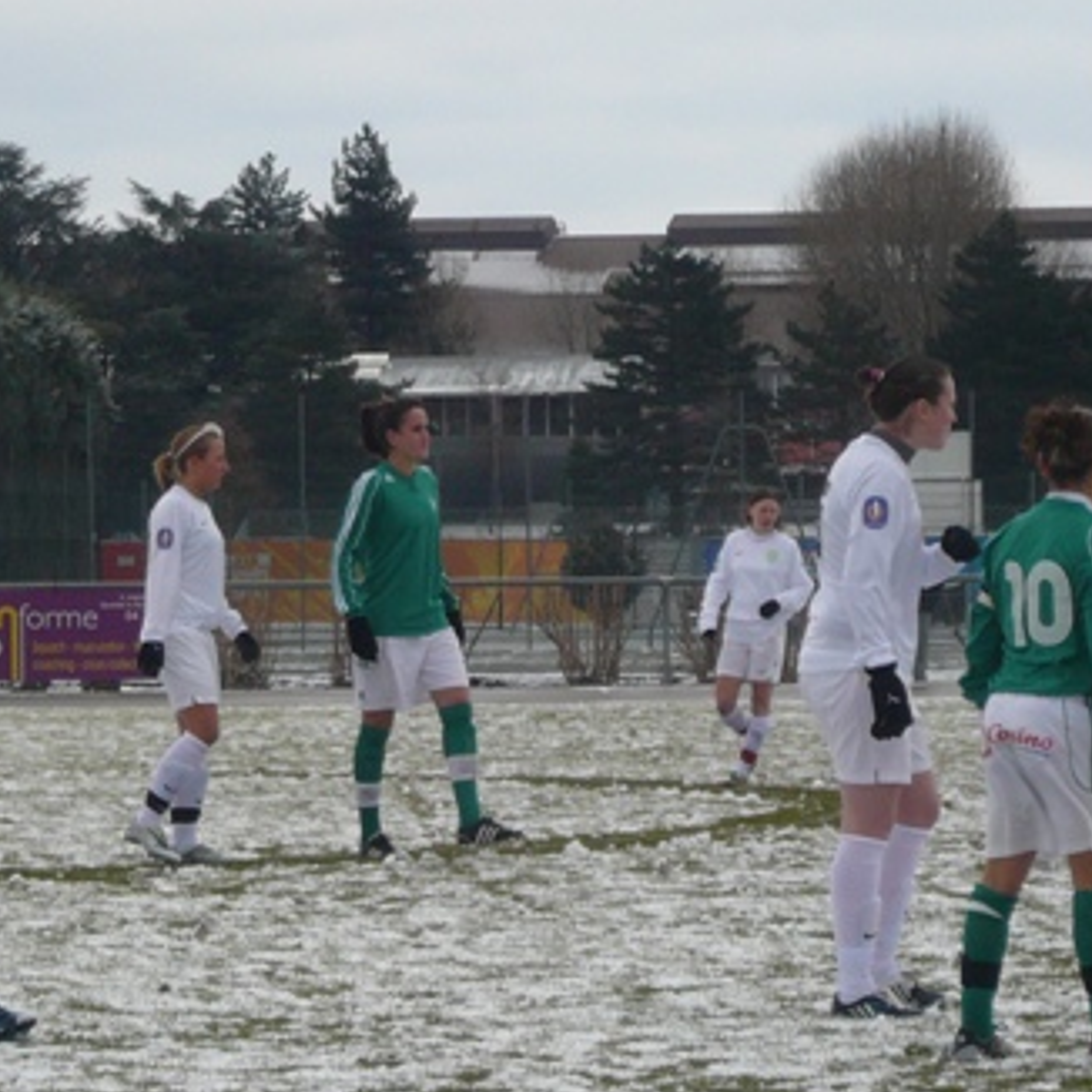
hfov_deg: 9.9
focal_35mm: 177
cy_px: 690
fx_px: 6317
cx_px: 479
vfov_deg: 9.9
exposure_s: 1/250
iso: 100
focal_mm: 16.8
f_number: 5.6
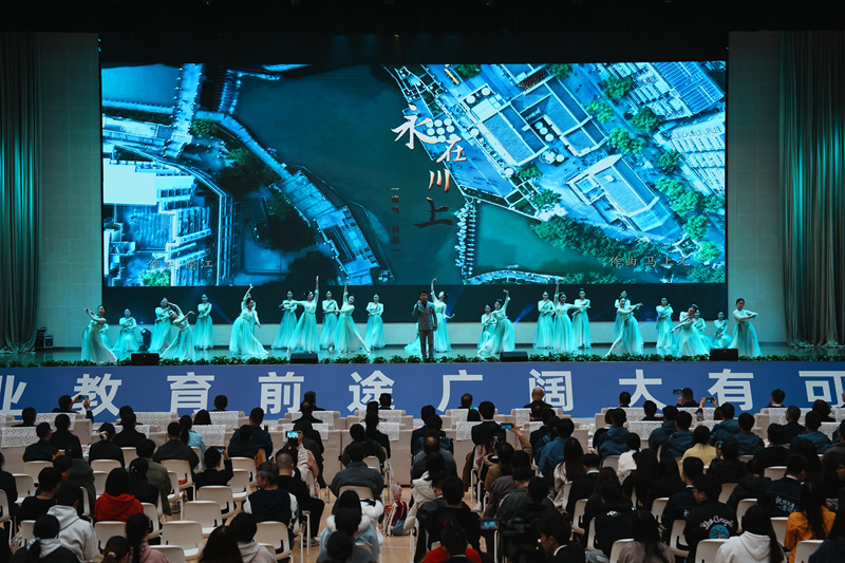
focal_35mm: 63
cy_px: 282
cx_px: 422
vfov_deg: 21.6
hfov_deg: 31.9
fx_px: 1478
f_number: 5.6
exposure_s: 1/80
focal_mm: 63
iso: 400
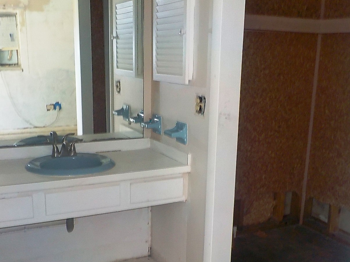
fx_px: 404
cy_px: 165
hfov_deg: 46.7
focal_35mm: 40
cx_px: 158
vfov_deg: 35.7
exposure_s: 1/30
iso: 250
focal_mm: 4.1
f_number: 3.3
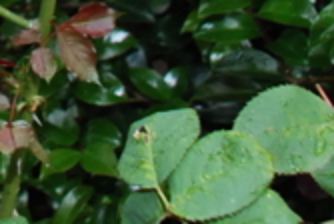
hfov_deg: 9.8
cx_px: -196
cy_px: -244
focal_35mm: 201
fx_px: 1868
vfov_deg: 6.6
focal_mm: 28
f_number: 7.1
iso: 800
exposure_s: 1/80
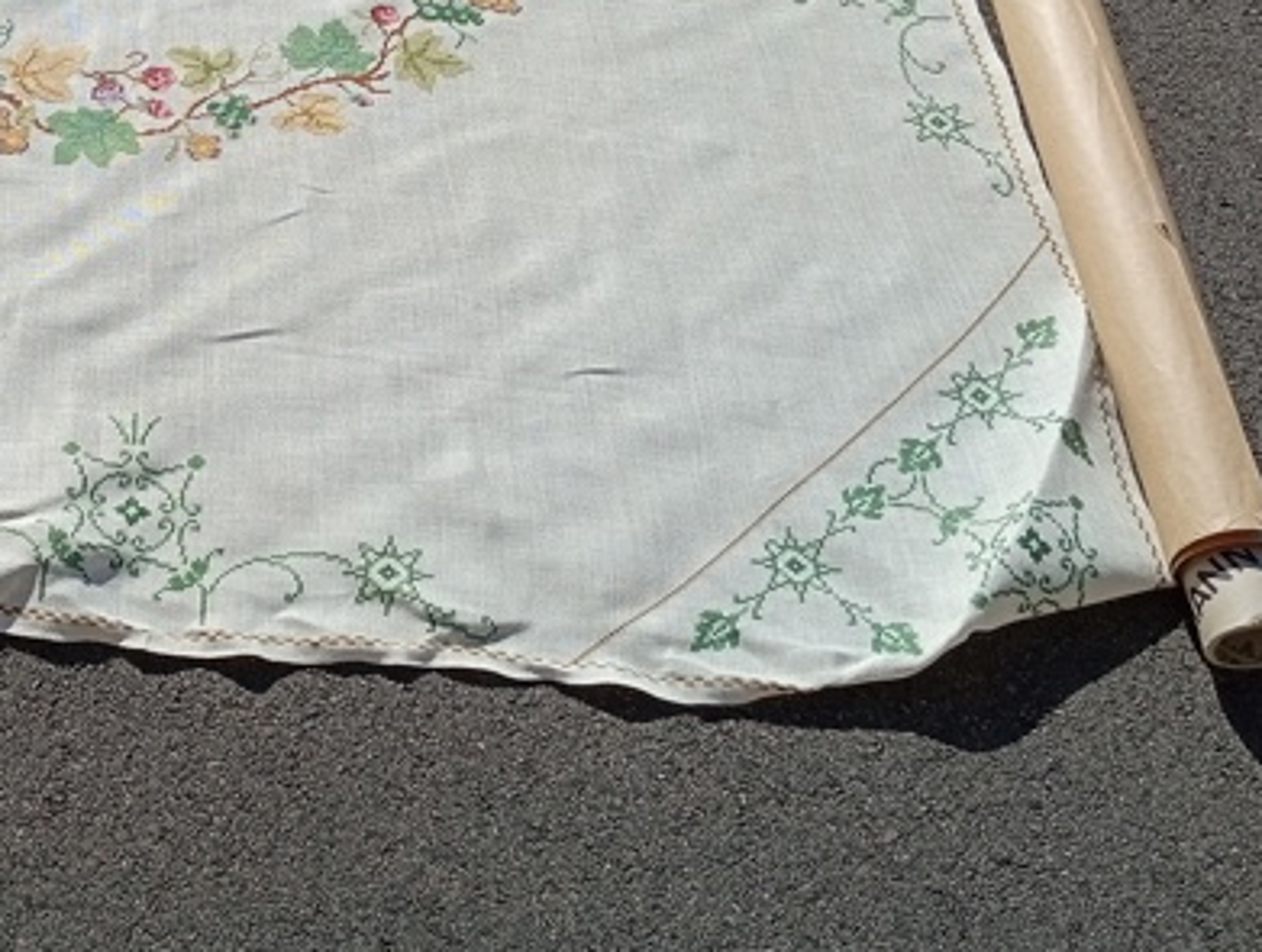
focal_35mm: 55
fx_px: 2009
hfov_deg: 33.2
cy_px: 148
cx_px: 147
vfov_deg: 26.0
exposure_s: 1/1235
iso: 50
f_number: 1.8
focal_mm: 3.98
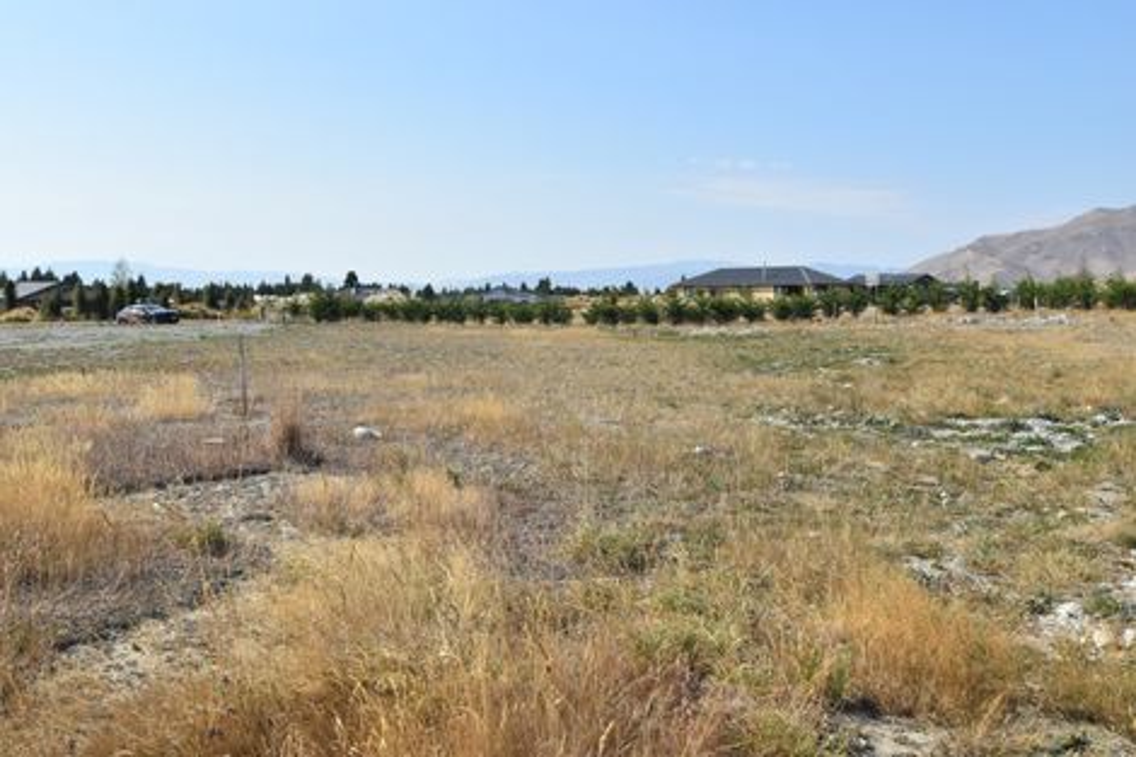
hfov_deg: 61.9
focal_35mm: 30
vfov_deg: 43.6
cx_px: 568
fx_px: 946
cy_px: 378
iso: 200
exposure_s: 1/400
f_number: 10
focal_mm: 20
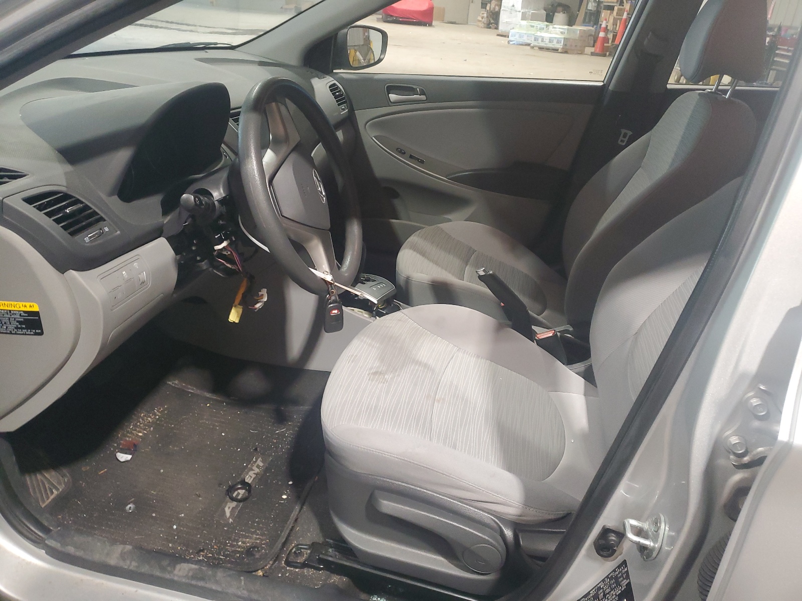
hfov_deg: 67.3
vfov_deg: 53.1
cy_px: 300
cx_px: 401
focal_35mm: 26
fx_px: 602
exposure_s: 1/60.2
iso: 231
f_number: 1.5
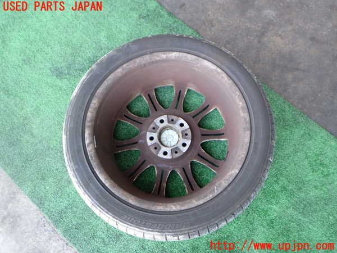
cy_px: 126
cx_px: 168
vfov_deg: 46.8
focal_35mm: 30
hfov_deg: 60.0
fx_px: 292
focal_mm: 5.4
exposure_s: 1/60
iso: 200
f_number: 2.3
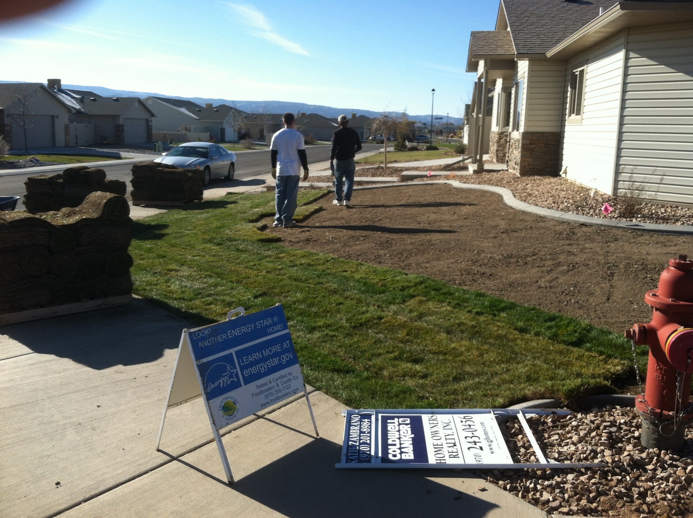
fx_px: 700
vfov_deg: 40.6
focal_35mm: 35
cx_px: 346
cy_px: 259
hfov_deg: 52.7
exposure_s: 1/968
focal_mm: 3.85
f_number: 2.8
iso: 80
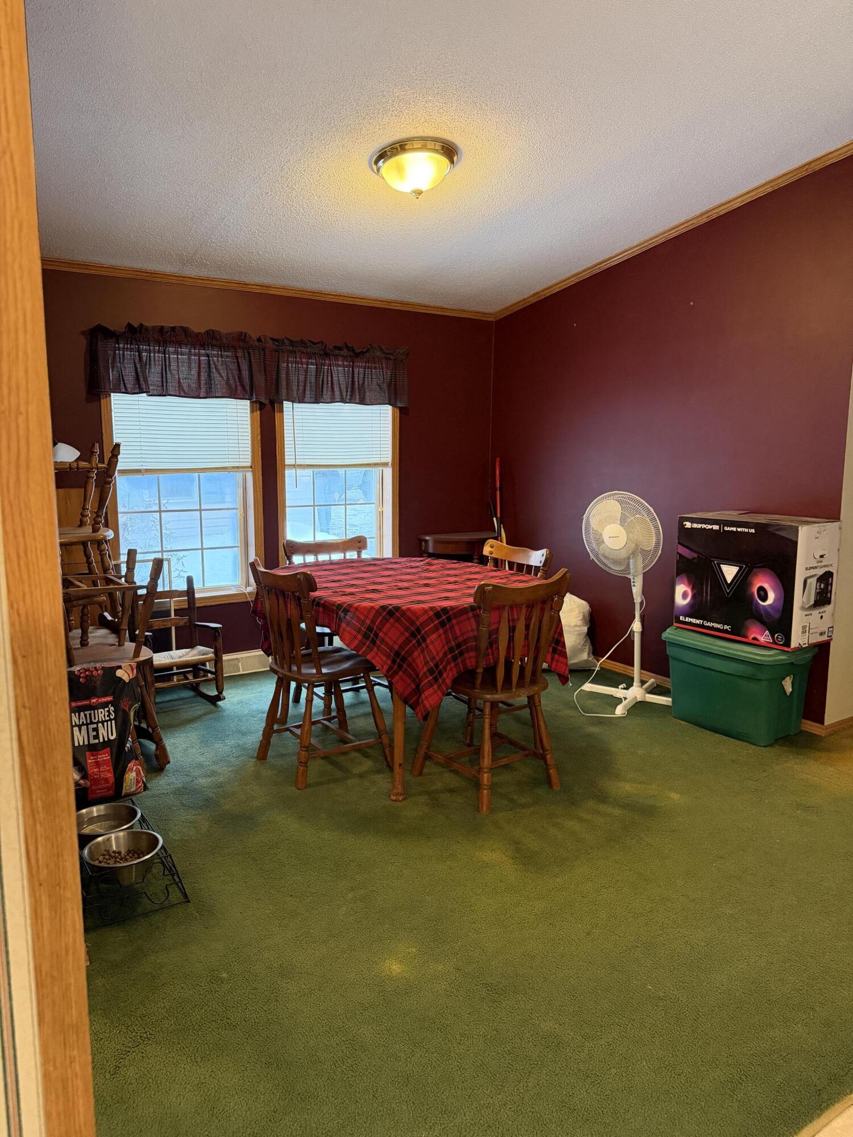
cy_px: 568
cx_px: 426
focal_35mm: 24
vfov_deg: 71.6
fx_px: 789
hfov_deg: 56.8
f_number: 1.78
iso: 640
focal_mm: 6.76
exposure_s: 1/60
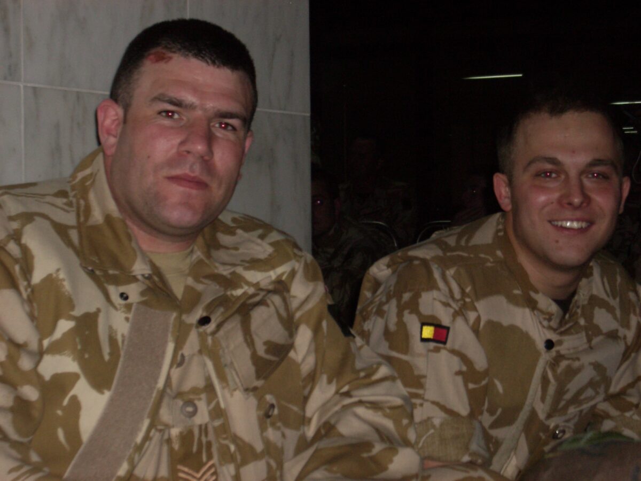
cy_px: 240
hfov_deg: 22.3
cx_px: 320
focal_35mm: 88
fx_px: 1630
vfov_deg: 16.8
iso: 200
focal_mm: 14.6
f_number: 4.4
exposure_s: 1/60
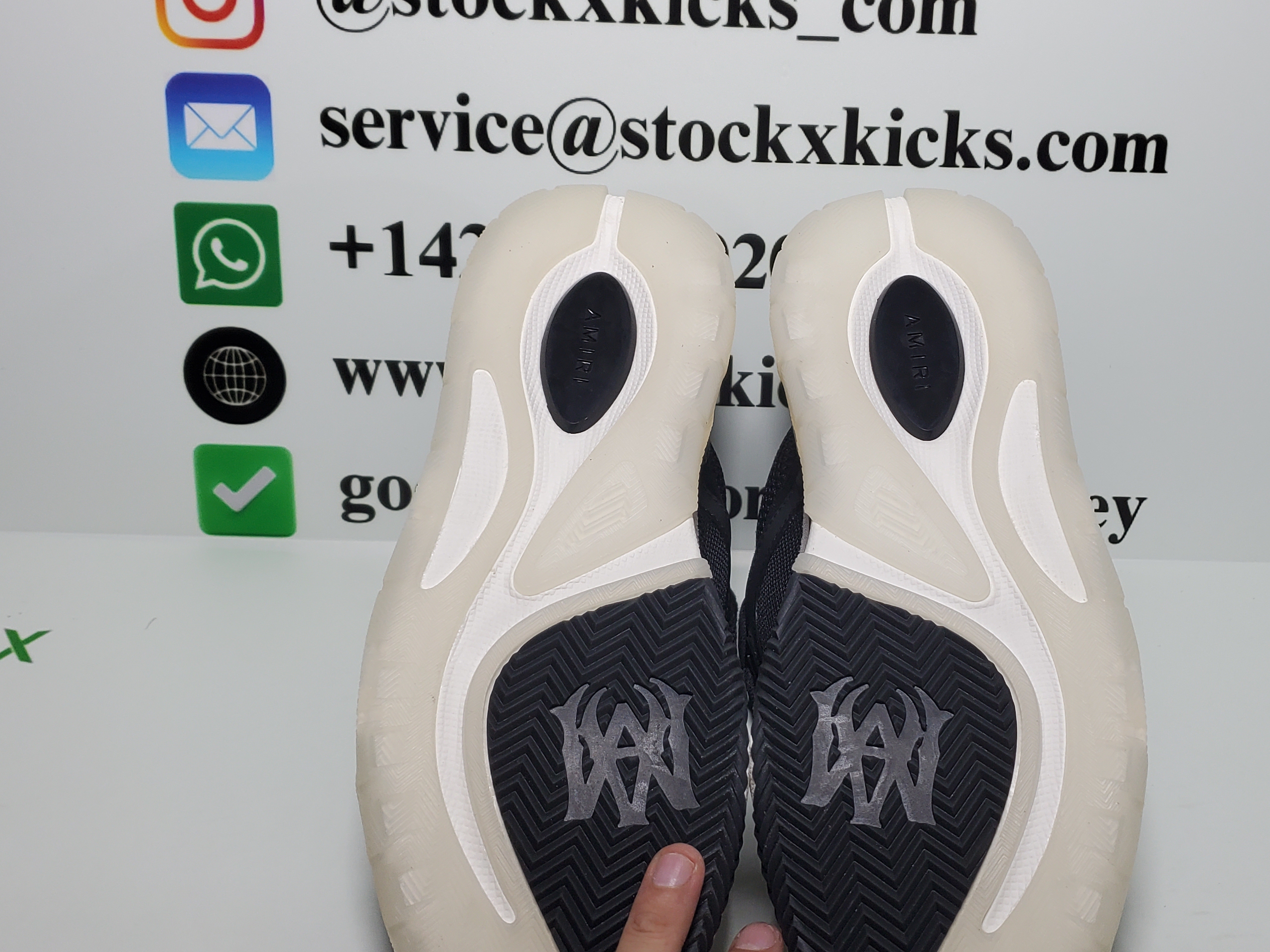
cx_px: 762
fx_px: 1504
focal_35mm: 41
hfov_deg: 45.5
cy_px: 508
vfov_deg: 35.1
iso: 50
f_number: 1.5
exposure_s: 1/559
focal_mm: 4.3
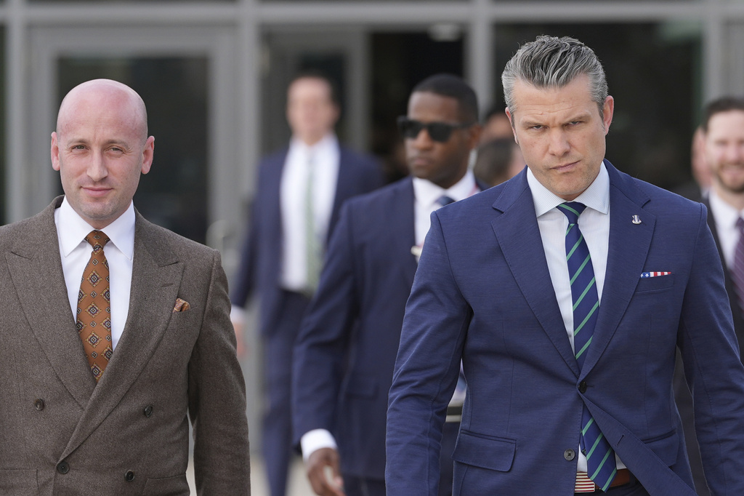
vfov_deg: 4.6
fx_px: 6198
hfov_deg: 6.9
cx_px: 372
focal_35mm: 300
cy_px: 248
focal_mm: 200
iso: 320
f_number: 4
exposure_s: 1/1000
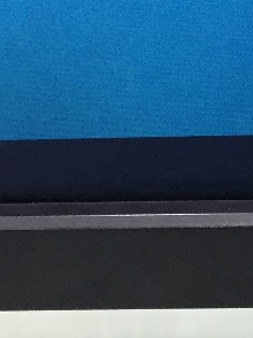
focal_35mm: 161
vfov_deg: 12.2
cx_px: 879
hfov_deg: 7.5
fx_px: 1571
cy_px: 268
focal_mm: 4.15
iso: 160
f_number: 2.2
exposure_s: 1/33
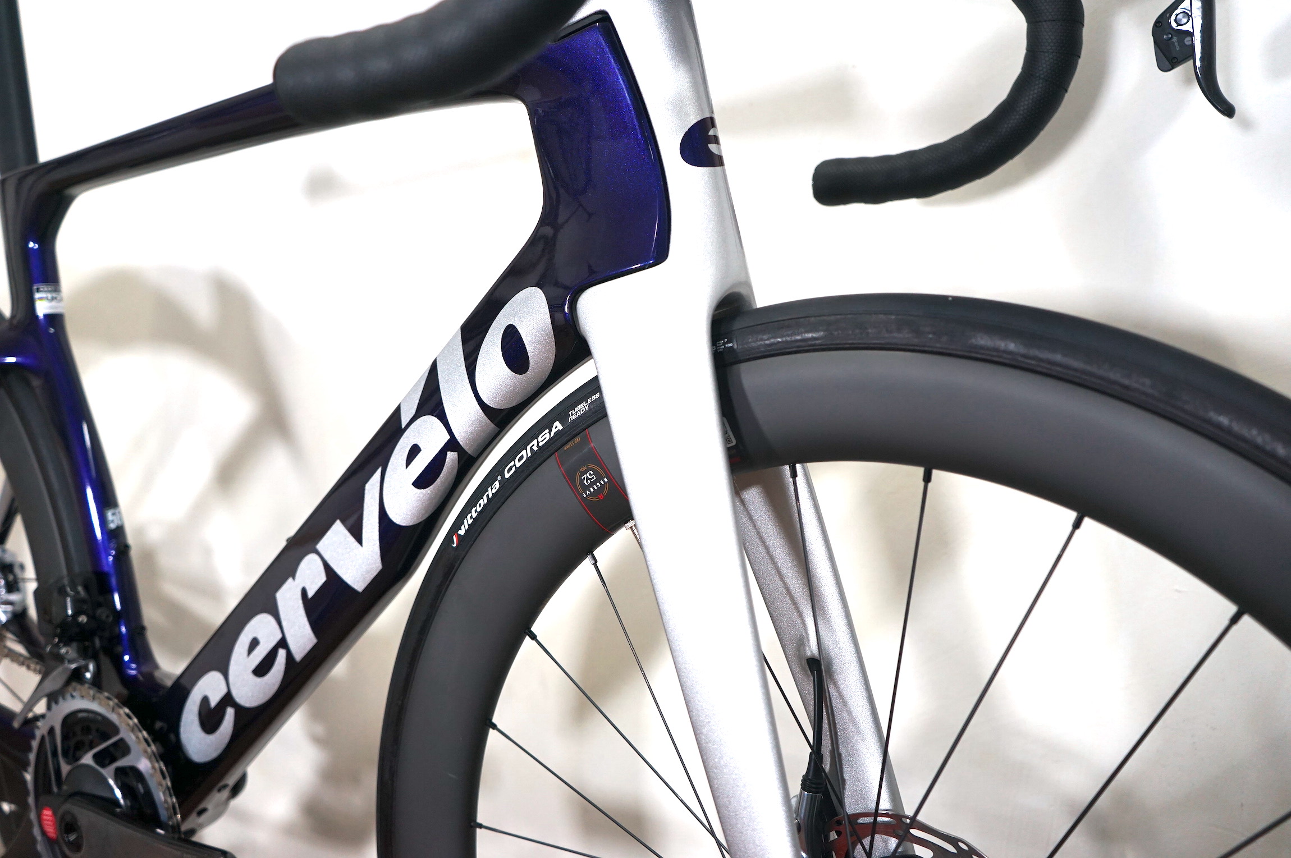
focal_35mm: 31
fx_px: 1111
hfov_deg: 60.3
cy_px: 429
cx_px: 646
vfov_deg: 42.2
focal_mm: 31
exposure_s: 1/160
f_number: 4
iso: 640
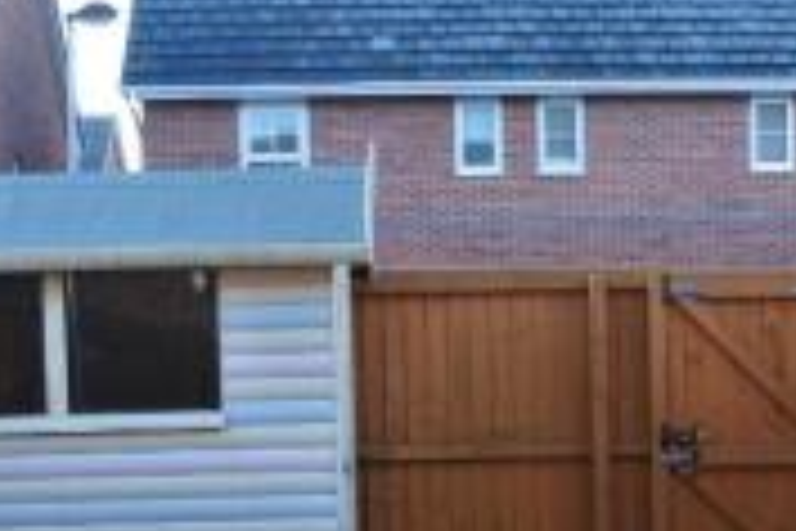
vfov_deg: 17.1
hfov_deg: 25.8
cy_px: 538
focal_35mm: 78
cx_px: 544
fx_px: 1725
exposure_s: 1/160
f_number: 3.5
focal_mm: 11
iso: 200
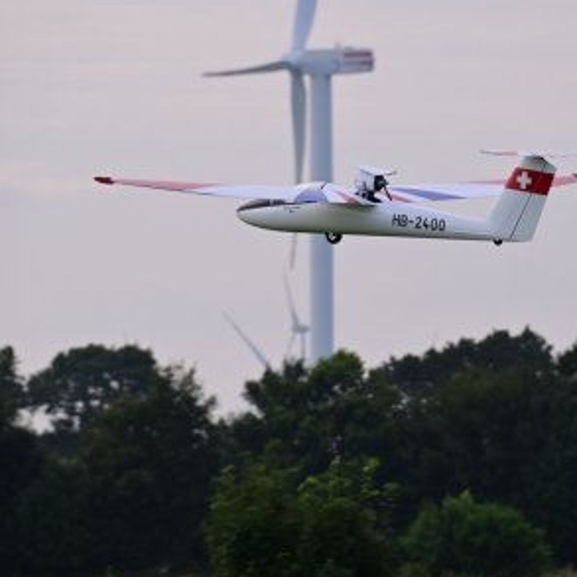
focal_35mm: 433
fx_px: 8166
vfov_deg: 4.0
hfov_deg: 4.0
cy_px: 256
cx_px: 347
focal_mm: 200
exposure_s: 1/1600
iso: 640
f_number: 5.6
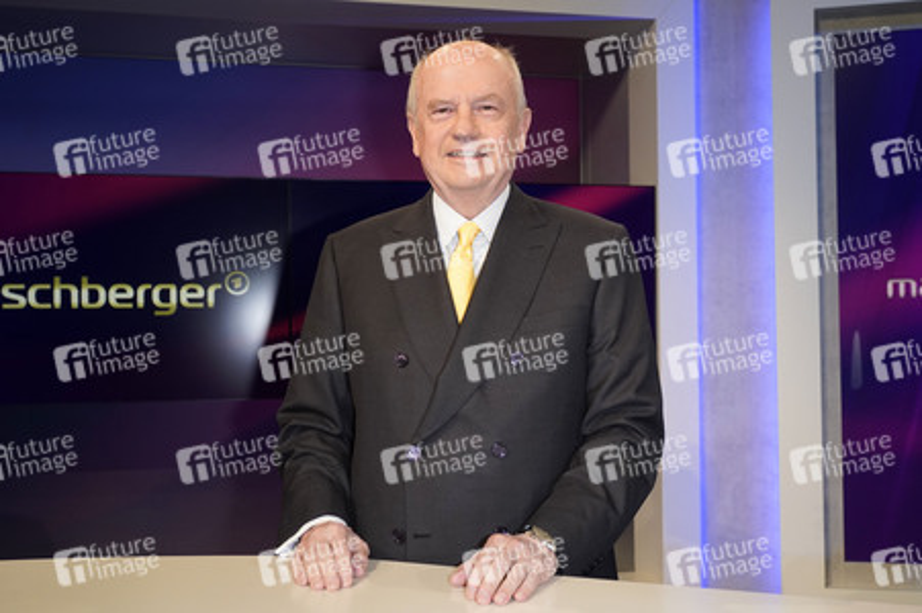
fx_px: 845
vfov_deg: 39.9
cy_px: 306
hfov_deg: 57.3
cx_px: 461
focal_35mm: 33
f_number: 5.6
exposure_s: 1/160
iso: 2000
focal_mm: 33
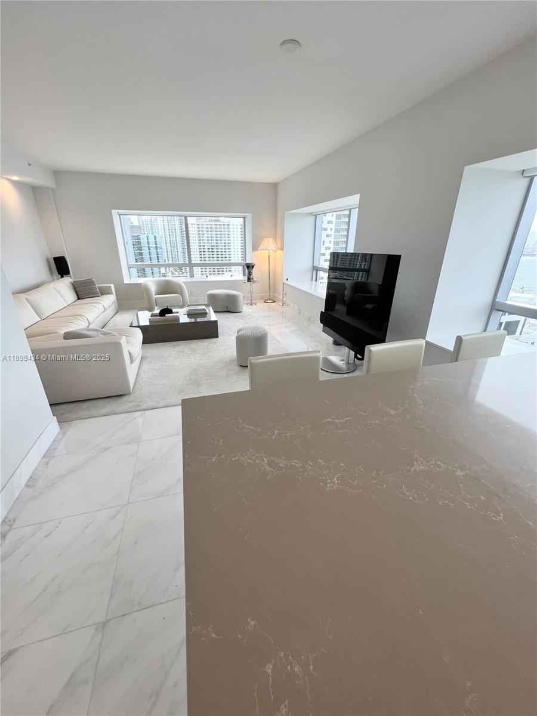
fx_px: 269
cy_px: 358
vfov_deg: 106.2
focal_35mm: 13
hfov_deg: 89.9
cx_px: 268
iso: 64
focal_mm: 1.57
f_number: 1.8
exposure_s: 1/120
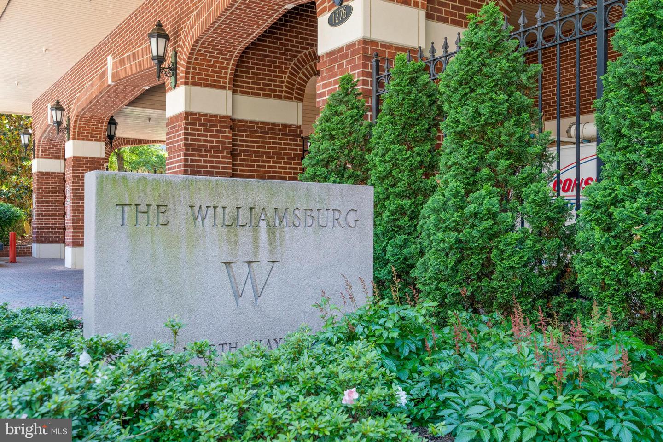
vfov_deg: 37.9
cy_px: 221
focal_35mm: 35
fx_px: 645
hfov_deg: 54.4
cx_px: 332
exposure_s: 1/100
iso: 1250
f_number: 8
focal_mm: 35
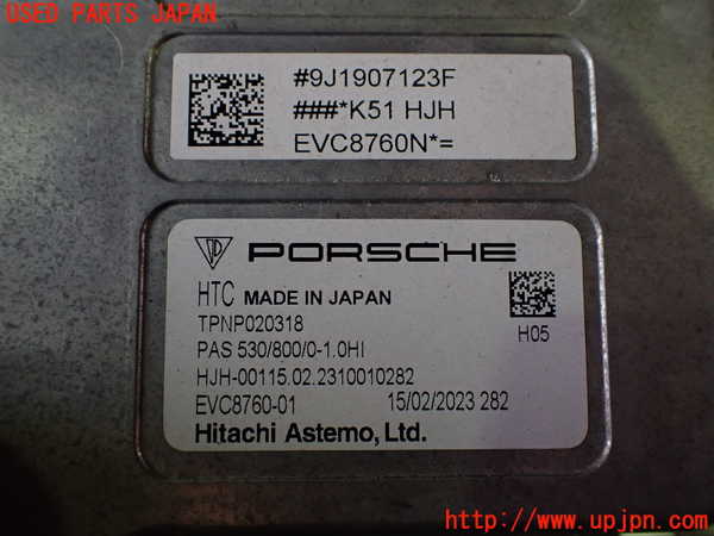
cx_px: 357
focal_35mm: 30
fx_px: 619
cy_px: 268
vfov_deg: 46.8
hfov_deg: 60.0
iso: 320
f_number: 2.3
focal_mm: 5.4
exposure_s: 1/125
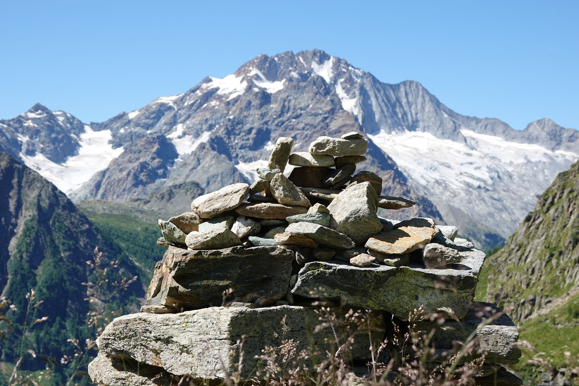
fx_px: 1013
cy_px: 193
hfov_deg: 31.9
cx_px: 290
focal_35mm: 63
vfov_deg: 21.6
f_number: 4
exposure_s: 1/500
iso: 100
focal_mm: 23.09
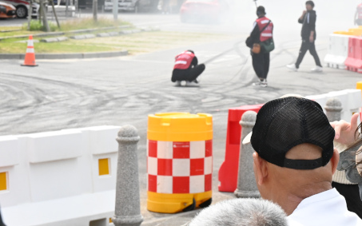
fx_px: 1292
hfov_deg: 15.8
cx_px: 298
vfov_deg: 9.9
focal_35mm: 131
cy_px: 14
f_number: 13
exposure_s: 1/2500
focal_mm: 69
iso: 3200
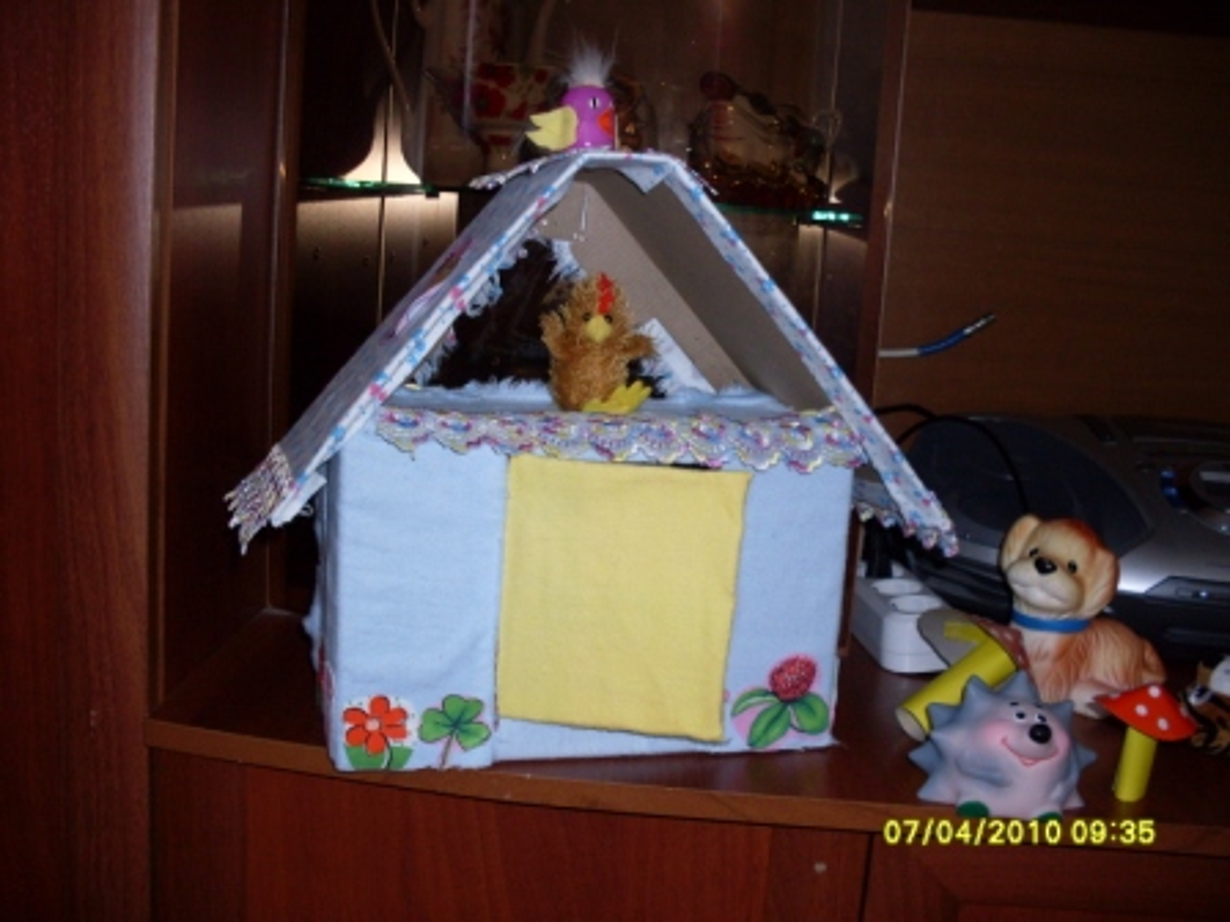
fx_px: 1350
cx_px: 615
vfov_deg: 37.7
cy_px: 461
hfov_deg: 49.0
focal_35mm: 38
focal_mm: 6.3
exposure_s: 1/45
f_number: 2.8
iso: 100
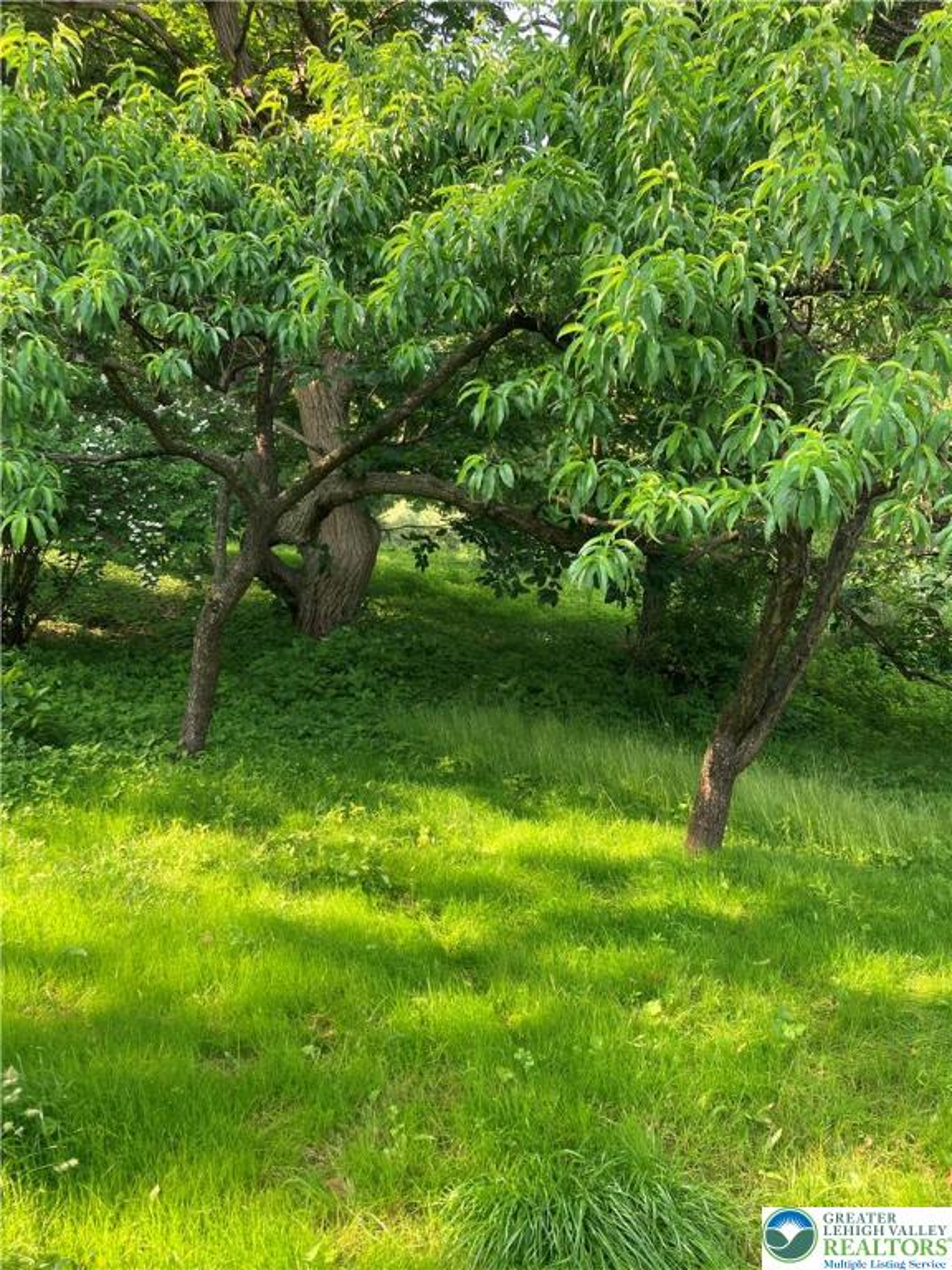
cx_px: 476
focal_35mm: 28
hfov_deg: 49.7
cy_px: 635
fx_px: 1027
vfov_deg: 63.4
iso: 40
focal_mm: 3.99
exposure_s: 1/121
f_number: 1.8
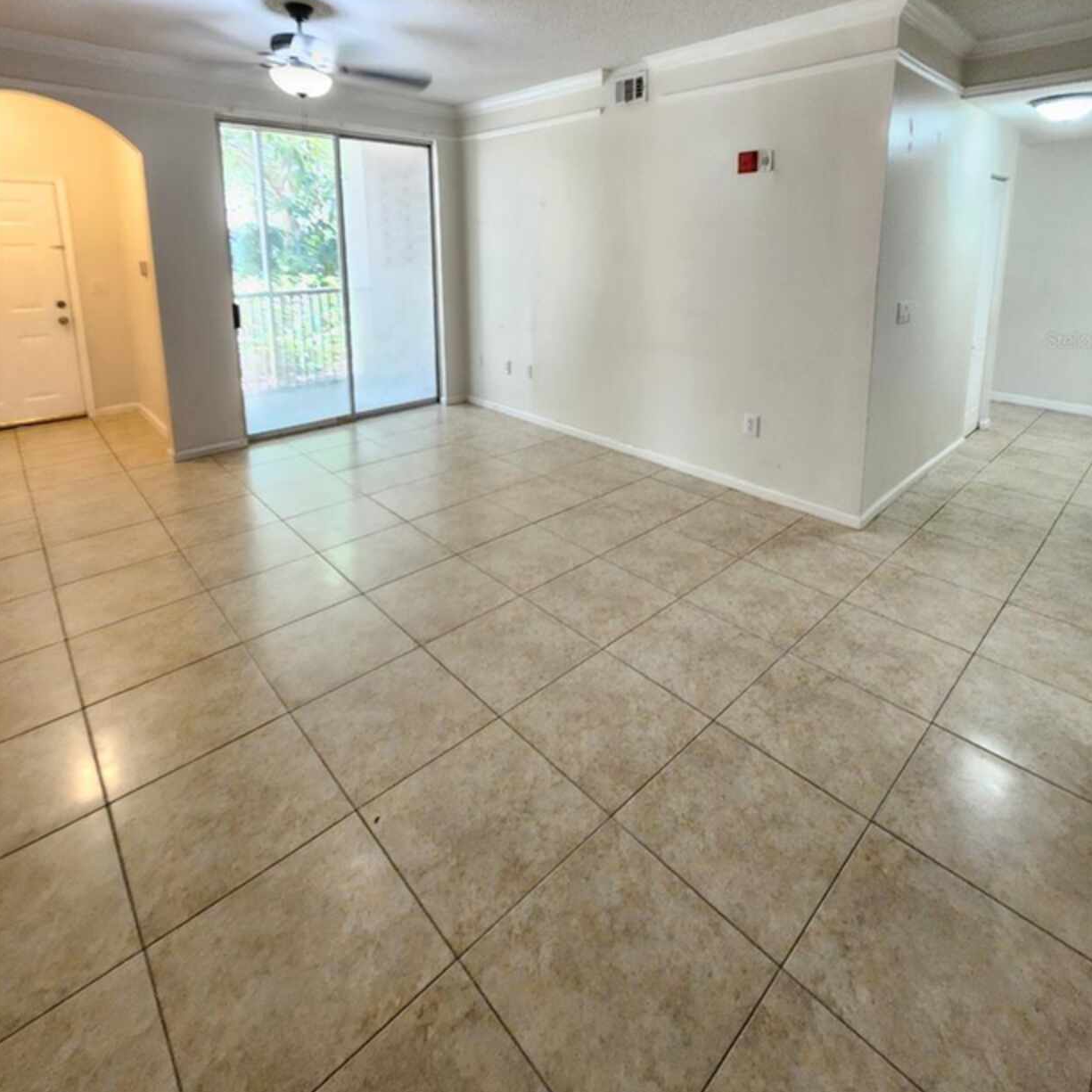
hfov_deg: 87.4
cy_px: 340
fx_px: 571
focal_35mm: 16
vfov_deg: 83.5
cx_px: 566
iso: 640
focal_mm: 2.2
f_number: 2.2
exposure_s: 1/30
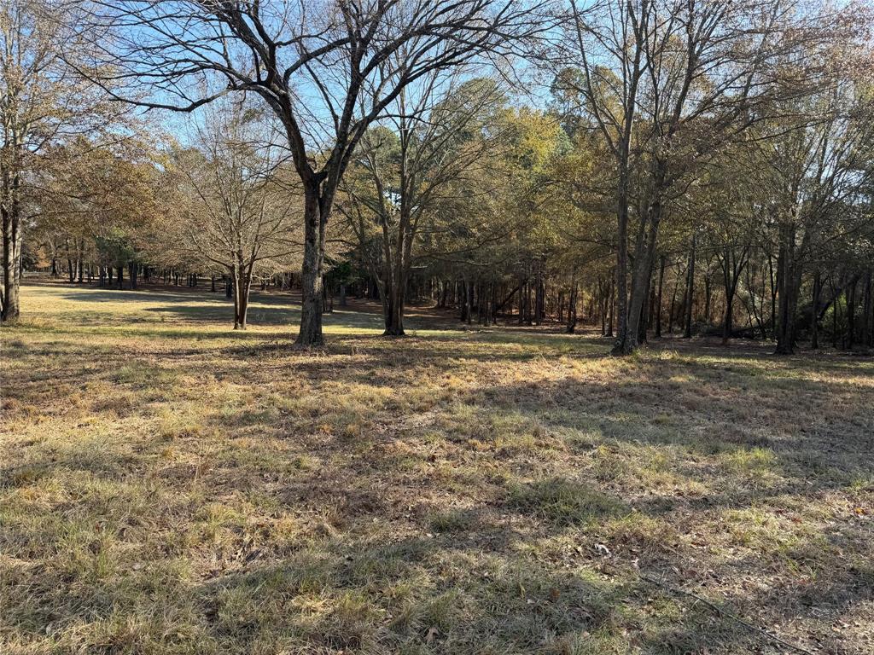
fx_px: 606
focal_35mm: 24
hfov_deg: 71.6
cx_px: 437
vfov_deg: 56.8
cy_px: 328
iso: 80
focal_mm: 6.76
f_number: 1.78
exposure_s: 1/931
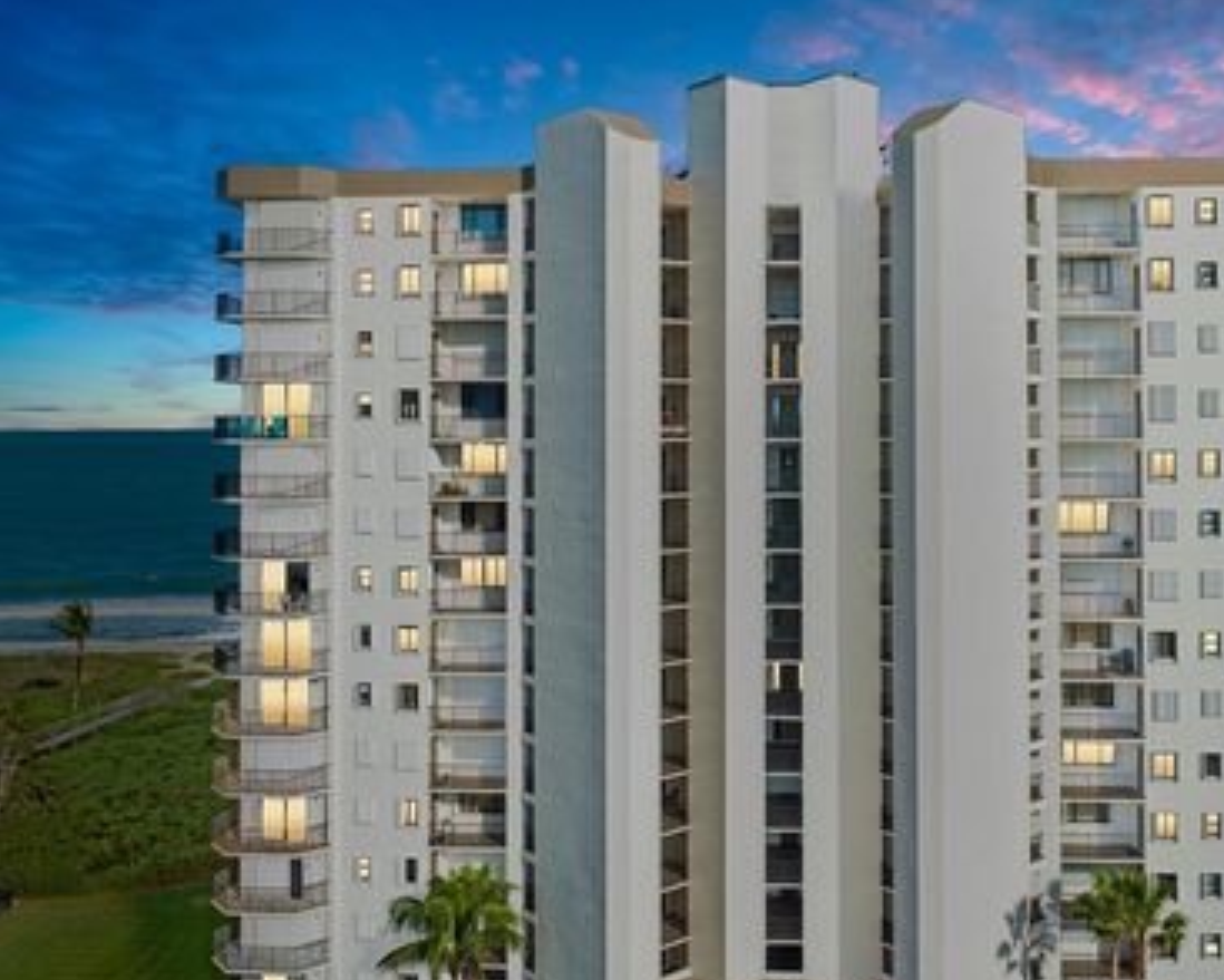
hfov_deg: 54.9
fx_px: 1160
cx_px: 779
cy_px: 555
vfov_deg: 45.7
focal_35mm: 32
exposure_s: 1/800
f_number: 2.8
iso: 100
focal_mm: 12.29
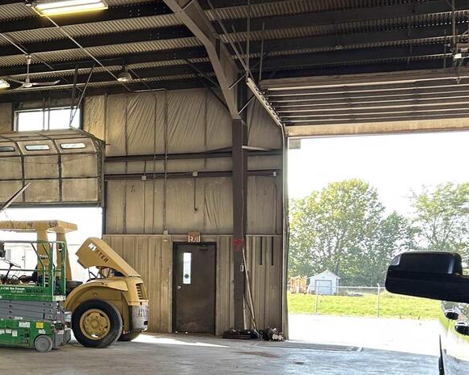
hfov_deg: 27.1
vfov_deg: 24.1
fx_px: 874
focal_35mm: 63
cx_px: -66
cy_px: 235
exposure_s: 1/160
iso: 64
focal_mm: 5.7
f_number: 1.5
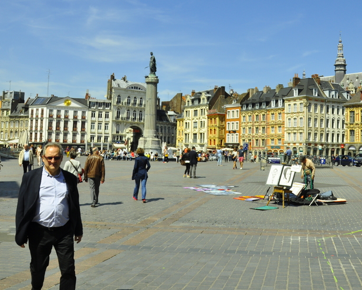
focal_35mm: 41
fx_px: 439
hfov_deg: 44.4
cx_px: 226
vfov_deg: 36.2
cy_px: 99
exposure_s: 1/320
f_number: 11
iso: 200
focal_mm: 18
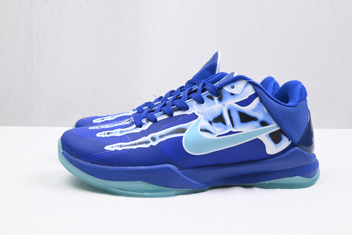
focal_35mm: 40
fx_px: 391
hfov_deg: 48.4
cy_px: 118
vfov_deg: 33.4
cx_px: 176
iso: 100
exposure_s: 1/2
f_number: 16
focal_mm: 40
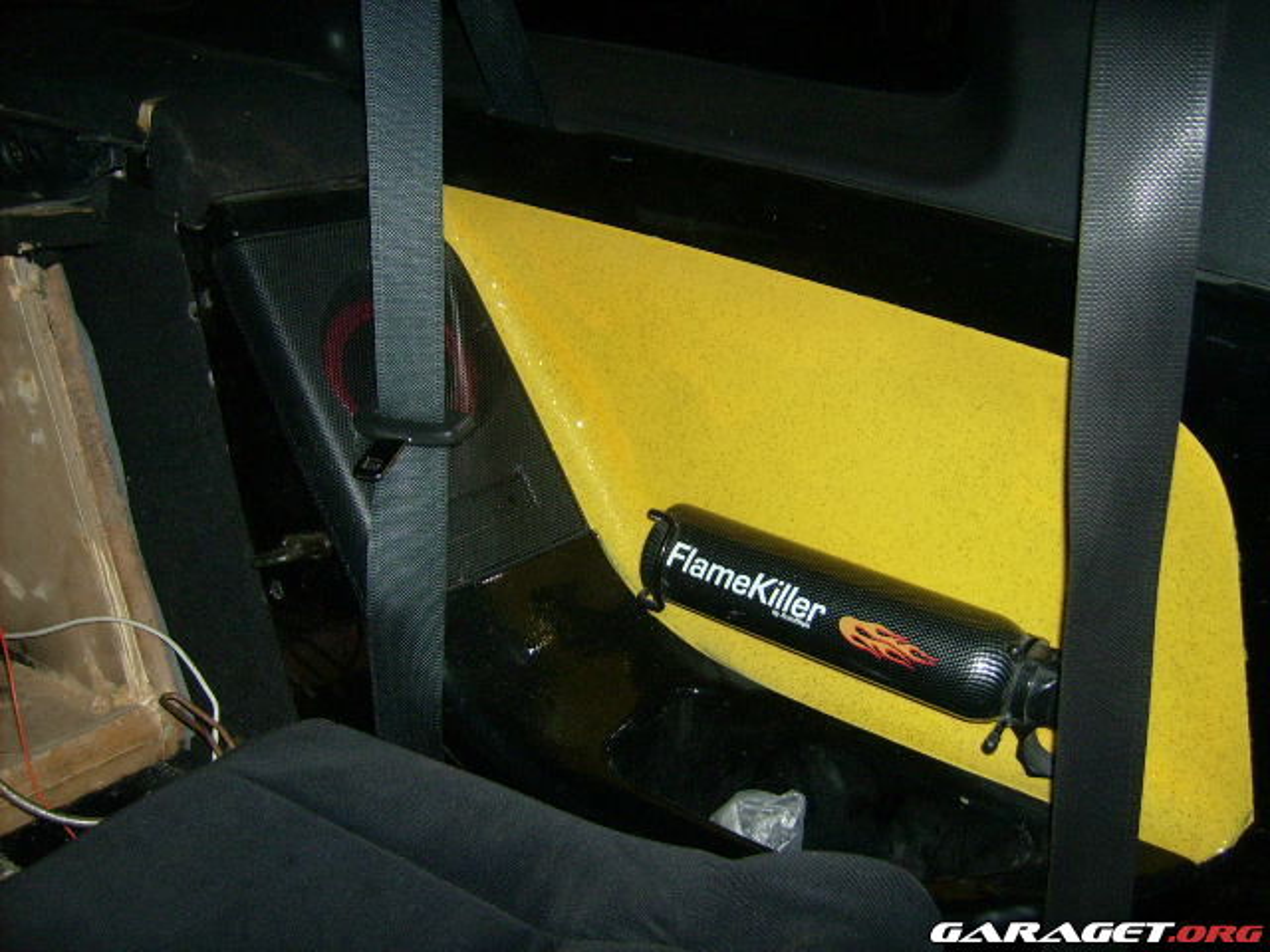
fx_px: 1284
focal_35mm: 35
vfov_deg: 40.7
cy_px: 476
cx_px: 635
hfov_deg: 52.6
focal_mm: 5.95
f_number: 2.8
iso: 100
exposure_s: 1/60
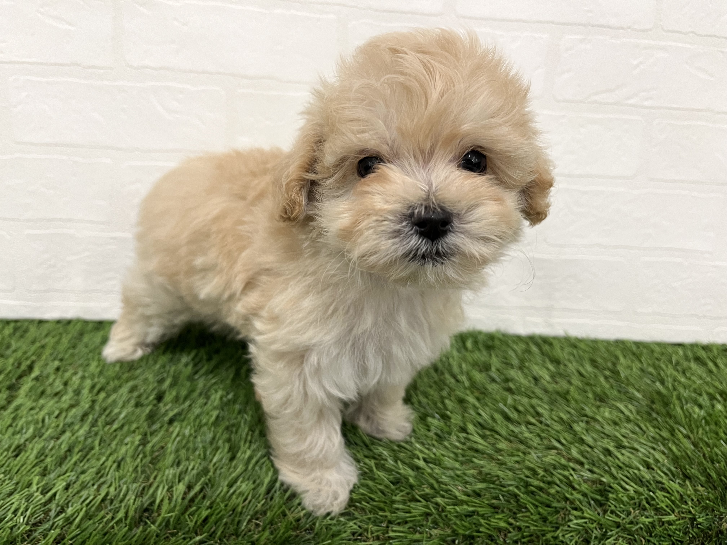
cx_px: 364
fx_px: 546
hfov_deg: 67.3
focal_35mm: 26
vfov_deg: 53.1
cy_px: 272
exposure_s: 1/50
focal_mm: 5.1
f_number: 1.6
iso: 125
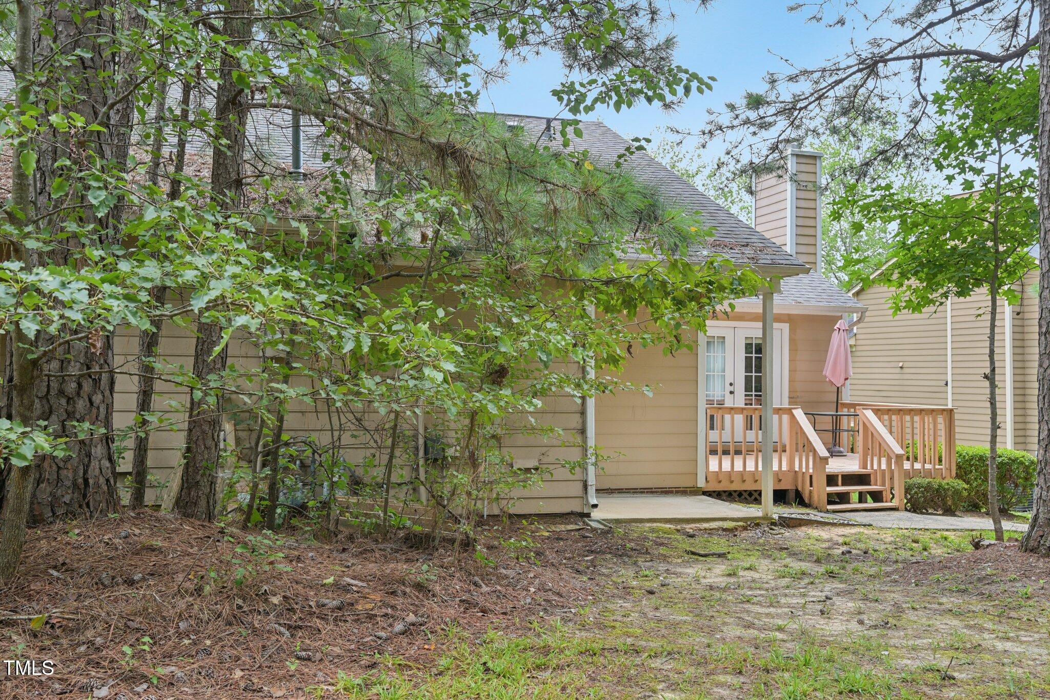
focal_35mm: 30
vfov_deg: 43.6
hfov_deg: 61.9
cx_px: 525
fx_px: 875
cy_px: 350
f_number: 8
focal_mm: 30
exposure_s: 1/30
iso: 180
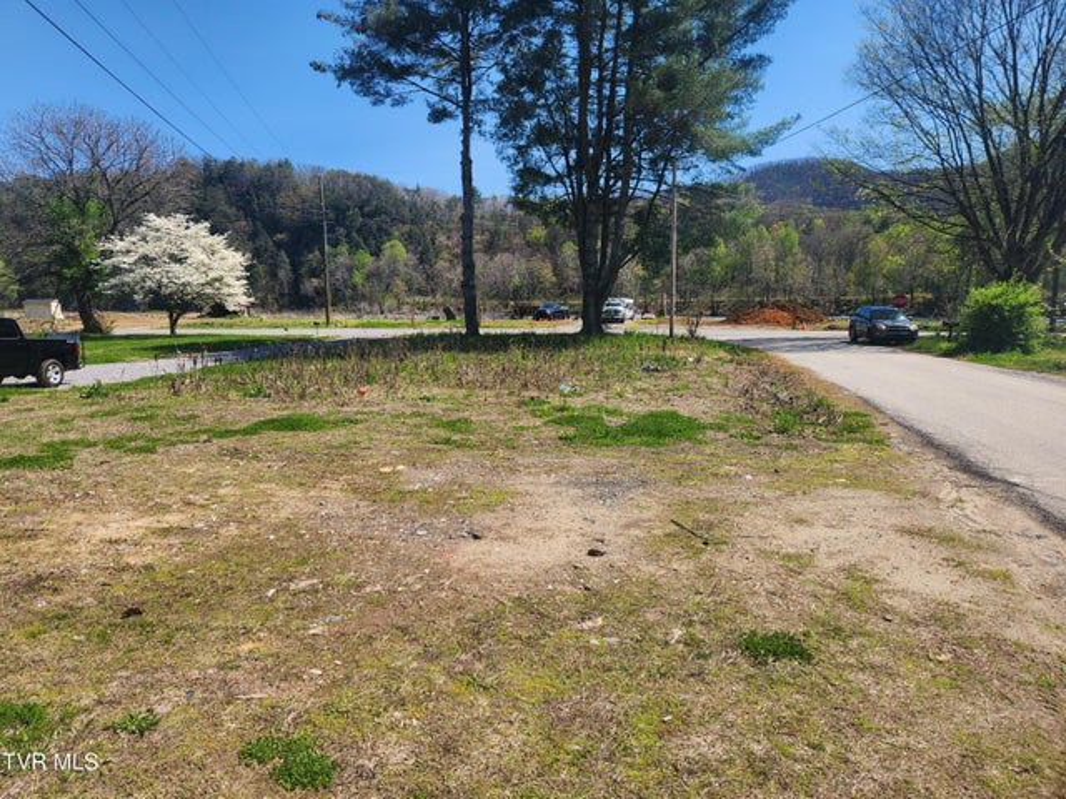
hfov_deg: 73.9
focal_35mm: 23
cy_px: 400
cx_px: 533
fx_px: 708
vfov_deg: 58.9
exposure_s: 1/1232
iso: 20
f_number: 1.8
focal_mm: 5.4
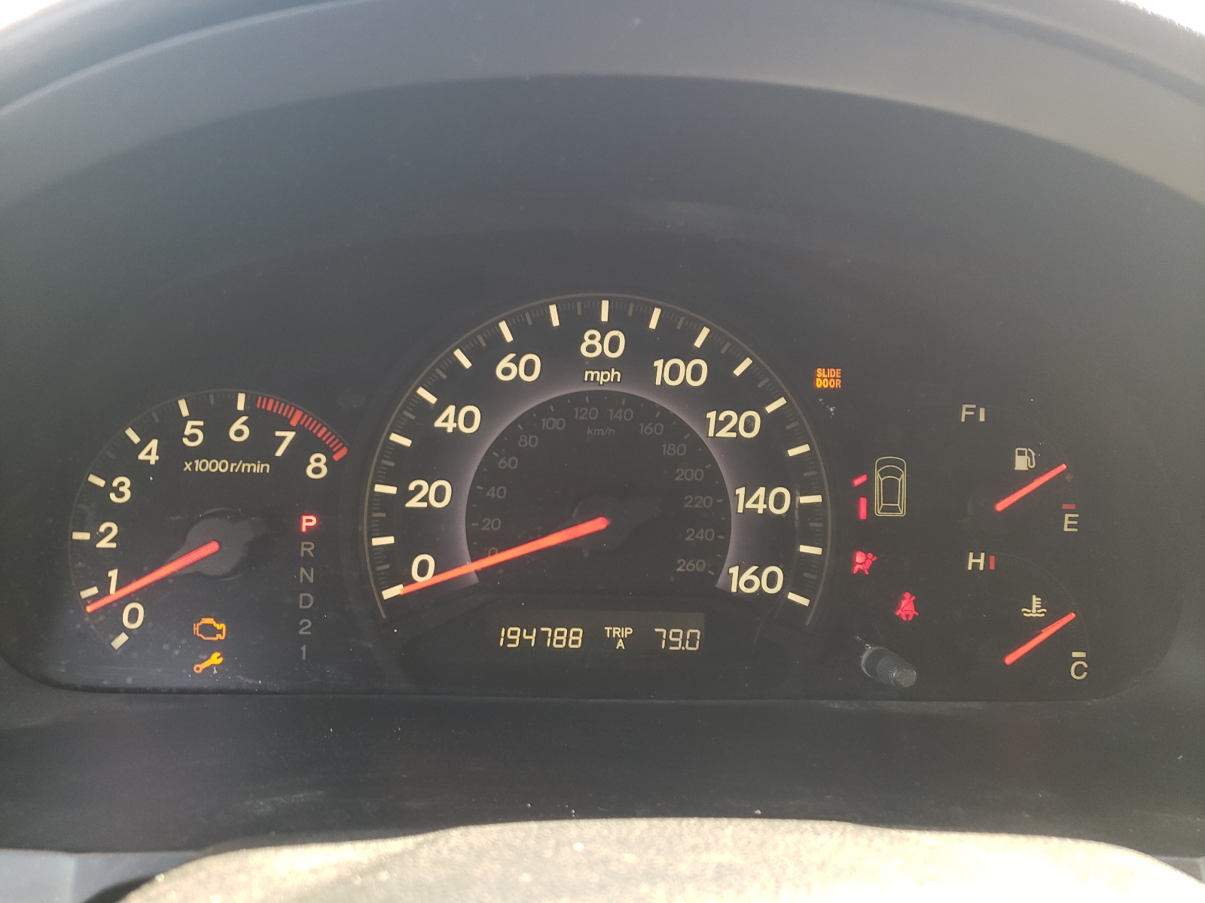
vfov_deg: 53.1
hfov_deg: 67.3
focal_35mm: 26
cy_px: 452
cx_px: 602
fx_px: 905
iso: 61
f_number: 1.5
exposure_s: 1/60.2
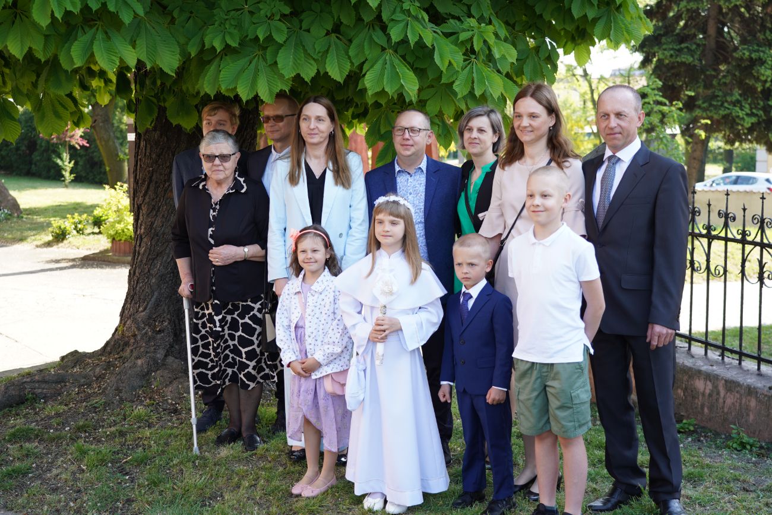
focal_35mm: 46
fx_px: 986
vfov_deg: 29.3
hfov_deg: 42.7
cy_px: 258
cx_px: 386
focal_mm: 46
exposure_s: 1/100
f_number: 4
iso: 100
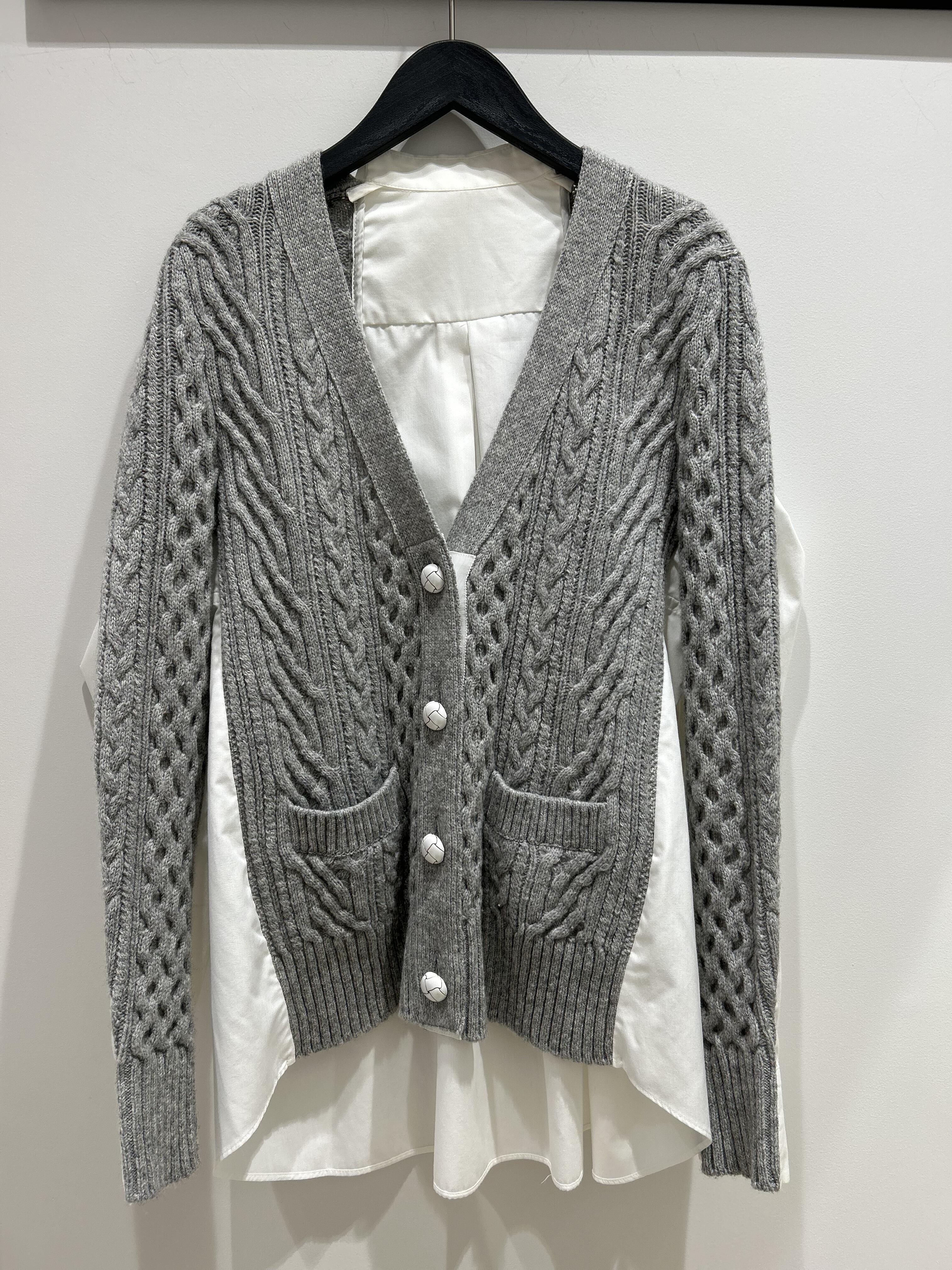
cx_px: 476
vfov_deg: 67.3
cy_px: 635
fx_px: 953
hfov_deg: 53.1
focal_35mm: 26
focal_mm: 5.7
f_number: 1.5
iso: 40
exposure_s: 1/120
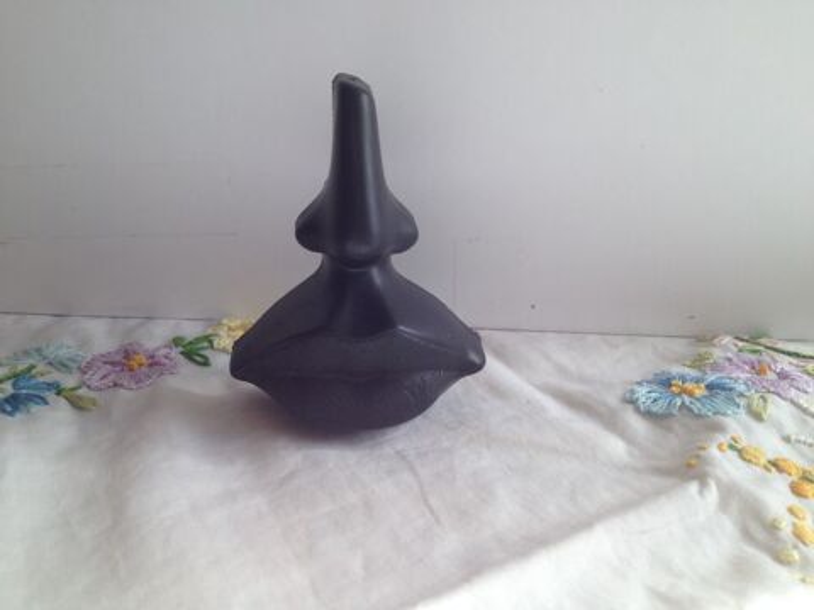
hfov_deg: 52.6
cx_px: 407
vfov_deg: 40.7
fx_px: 823
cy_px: 305
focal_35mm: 35
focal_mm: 4.28
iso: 50
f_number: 2.4
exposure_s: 1/120
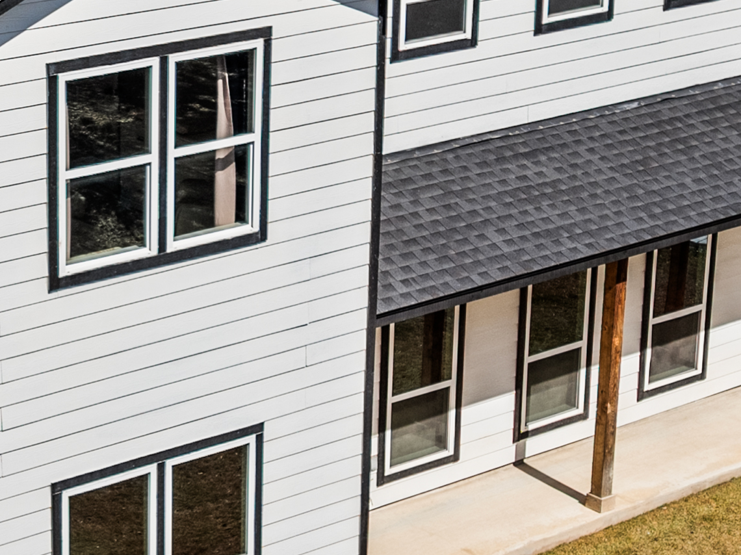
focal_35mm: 111
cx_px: 147
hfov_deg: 17.6
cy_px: 286
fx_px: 2375
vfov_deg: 13.3
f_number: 2.8
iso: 120
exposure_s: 1/1000
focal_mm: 12.29
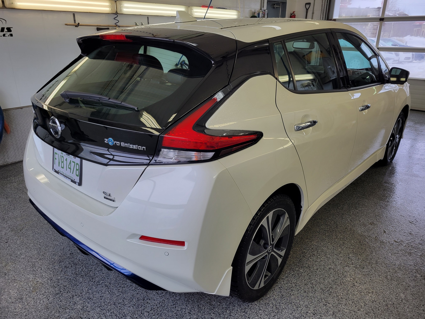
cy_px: 160
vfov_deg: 53.1
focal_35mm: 26
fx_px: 319
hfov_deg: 67.3
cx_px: 212
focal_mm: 5.4
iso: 40
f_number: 1.8
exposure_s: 1/265
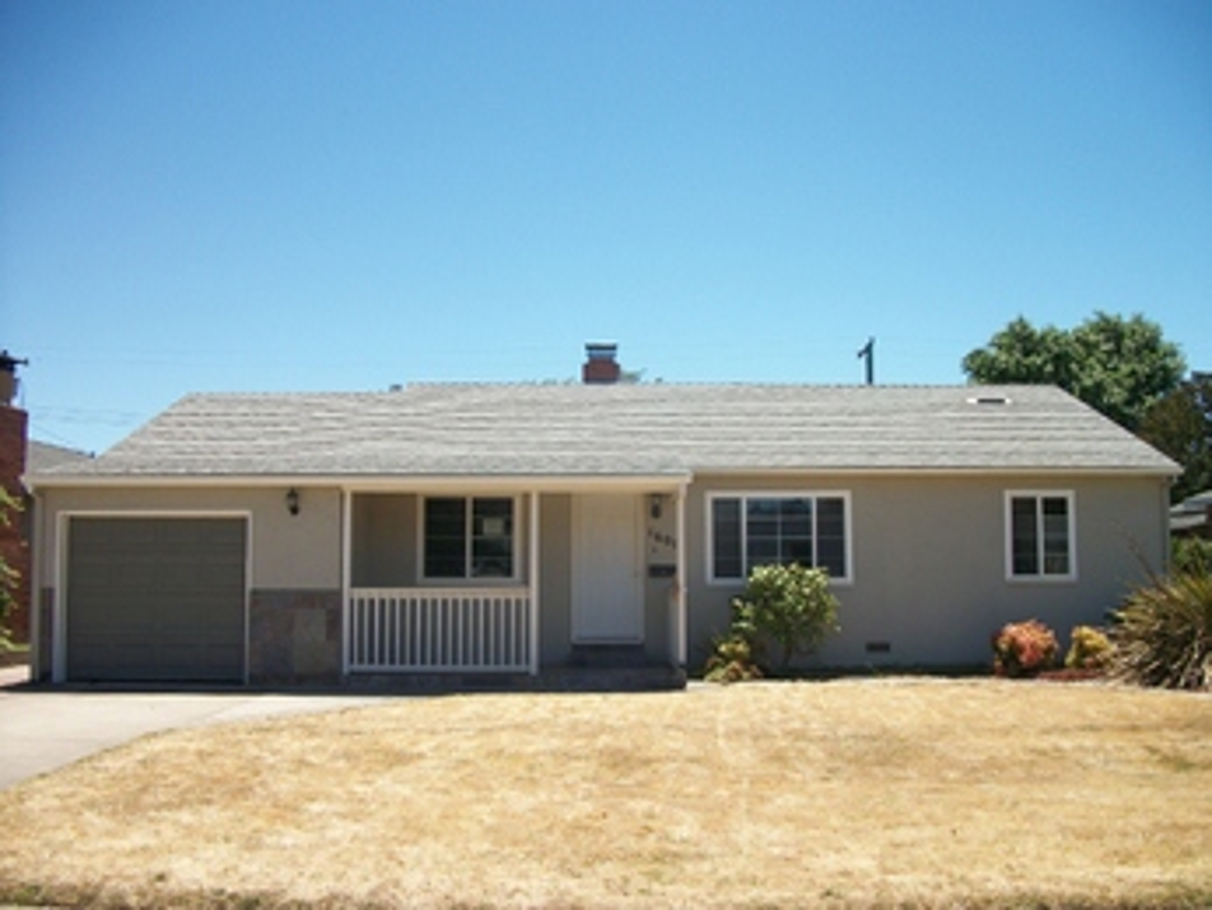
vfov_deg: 44.2
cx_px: 606
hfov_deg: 56.8
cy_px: 455
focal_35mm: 32
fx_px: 1121
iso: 80
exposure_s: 1/125
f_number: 8.8
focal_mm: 5.7
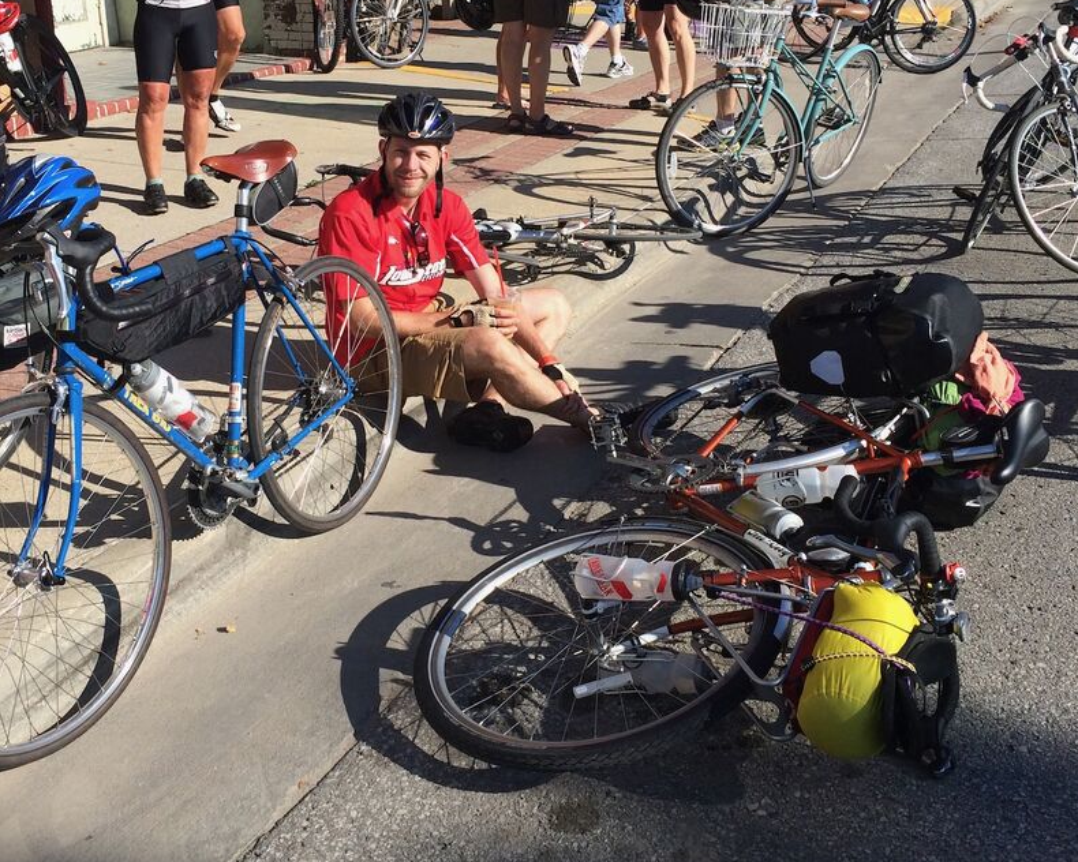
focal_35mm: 43
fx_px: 1372
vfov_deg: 34.7
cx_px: 468
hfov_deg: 42.8
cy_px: 330
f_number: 2.2
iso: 32
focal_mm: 4.15
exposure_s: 1/1709
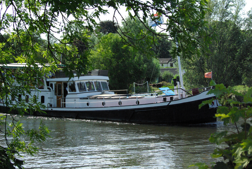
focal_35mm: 87
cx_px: 126
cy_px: 84
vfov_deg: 15.7
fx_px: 610
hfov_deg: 23.4
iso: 1600
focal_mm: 58
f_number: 9.5
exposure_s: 1/1500
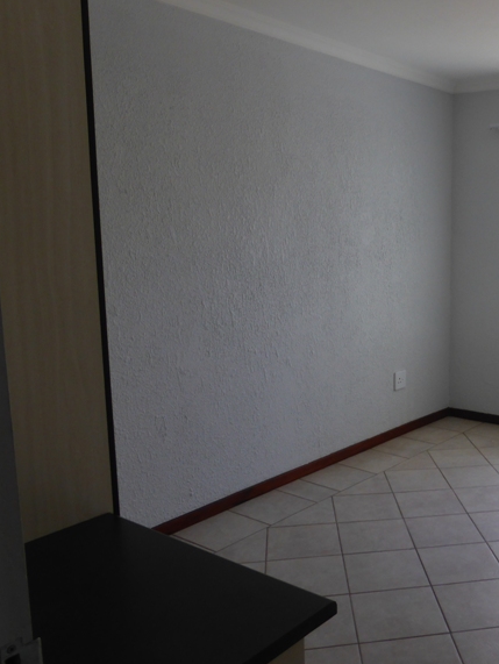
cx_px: 433
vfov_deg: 52.6
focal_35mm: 35
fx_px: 672
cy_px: 328
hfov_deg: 38.4
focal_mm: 4.3
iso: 100
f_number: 3.3
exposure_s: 1/100
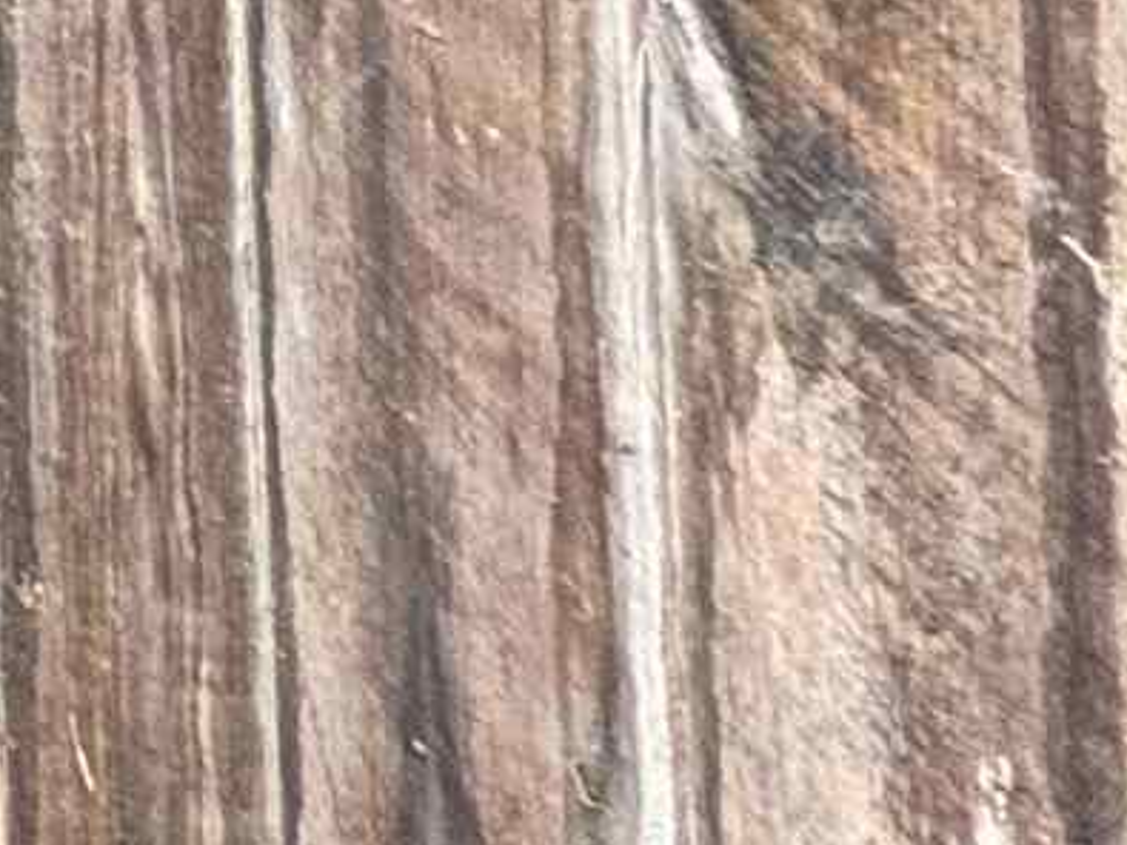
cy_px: -1150
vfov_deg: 11.4
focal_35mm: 109
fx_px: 3548
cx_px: -3244
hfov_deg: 8.5
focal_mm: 2.22
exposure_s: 1/99
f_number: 2.2
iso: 80
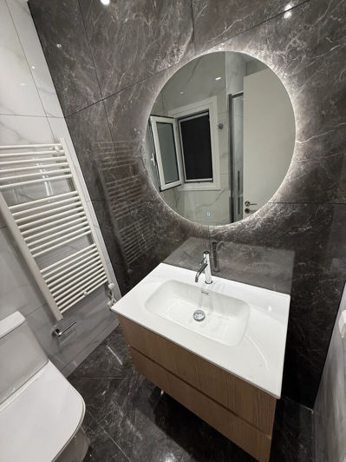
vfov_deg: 102.1
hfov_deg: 85.7
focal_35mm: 14
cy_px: 231
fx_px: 187
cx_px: 173
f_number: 2.2
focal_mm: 2.22
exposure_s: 1/100
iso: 125
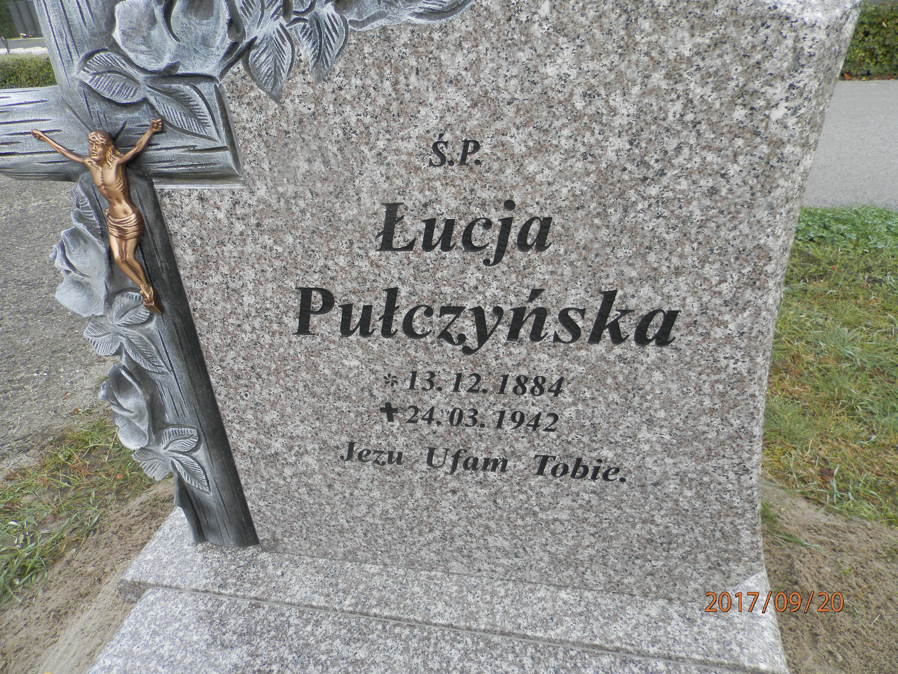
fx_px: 649
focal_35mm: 25
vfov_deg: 54.9
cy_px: 337
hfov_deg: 69.4
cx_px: 449
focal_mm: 4.5
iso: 80
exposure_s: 1/80
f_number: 3.1
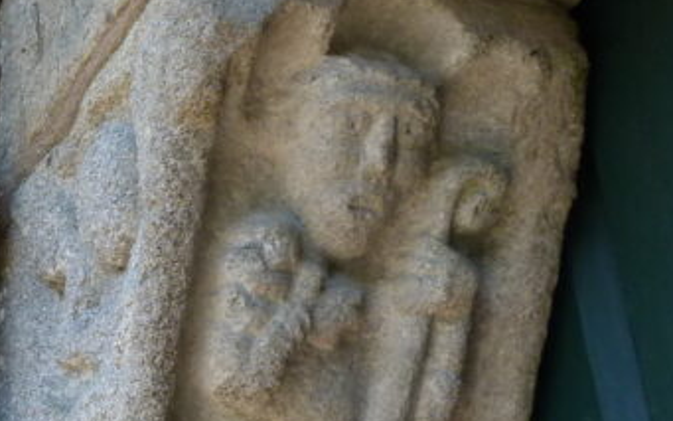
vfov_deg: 12.8
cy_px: 322
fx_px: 1871
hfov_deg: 18.7
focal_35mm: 102
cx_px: -233
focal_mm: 5.7
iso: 160
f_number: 4
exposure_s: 1/250
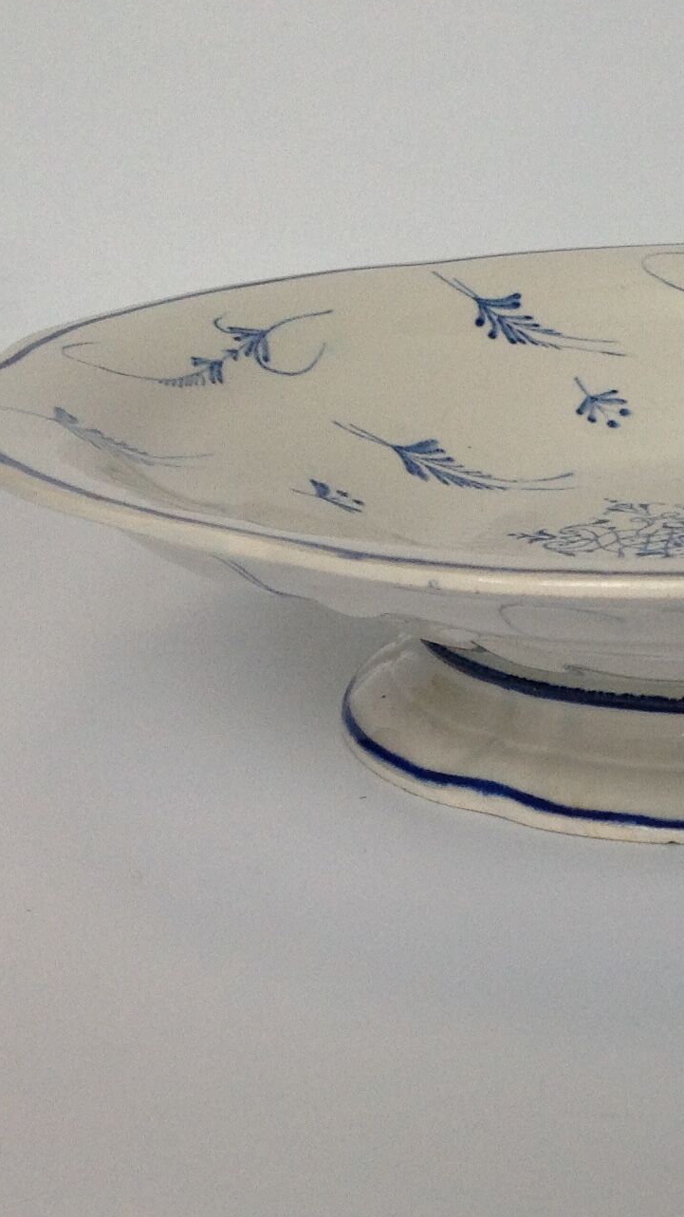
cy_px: 725
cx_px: 700
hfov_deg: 15.4
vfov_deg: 27.5
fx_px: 2483
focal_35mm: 77
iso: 80
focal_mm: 4.28
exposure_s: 1/120
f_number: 2.4
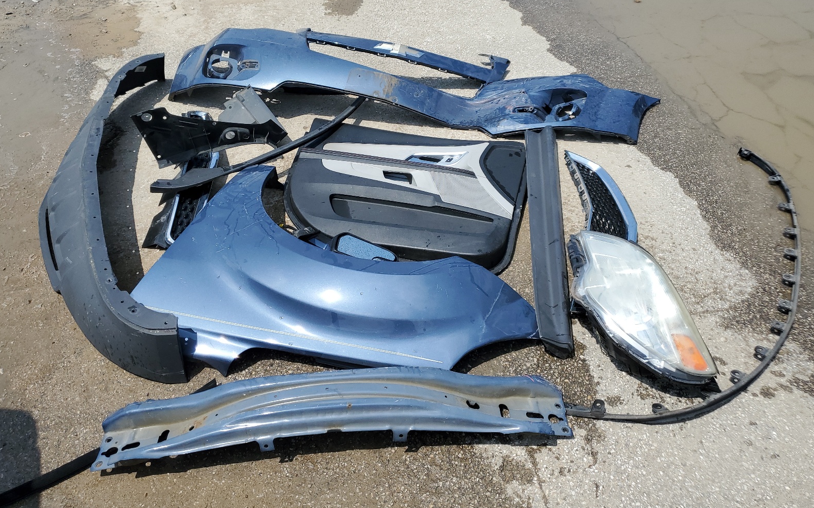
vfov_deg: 44.4
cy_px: 214
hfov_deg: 66.5
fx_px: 621
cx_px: 404
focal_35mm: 28
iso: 50
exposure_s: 1/5000
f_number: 1.5
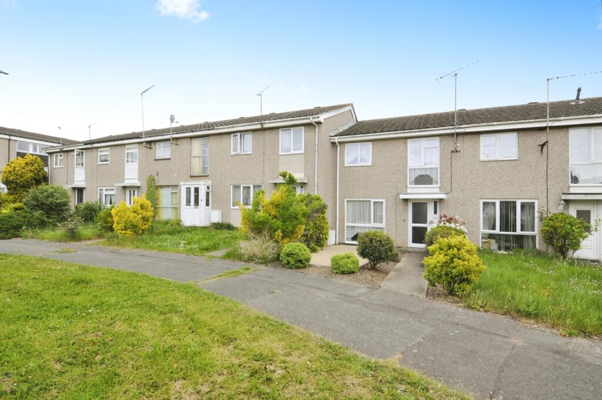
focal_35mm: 16
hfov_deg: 95.0
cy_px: 200
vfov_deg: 72.0
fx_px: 276
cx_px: 301
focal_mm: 11
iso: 1000
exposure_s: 1/320
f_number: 5.6
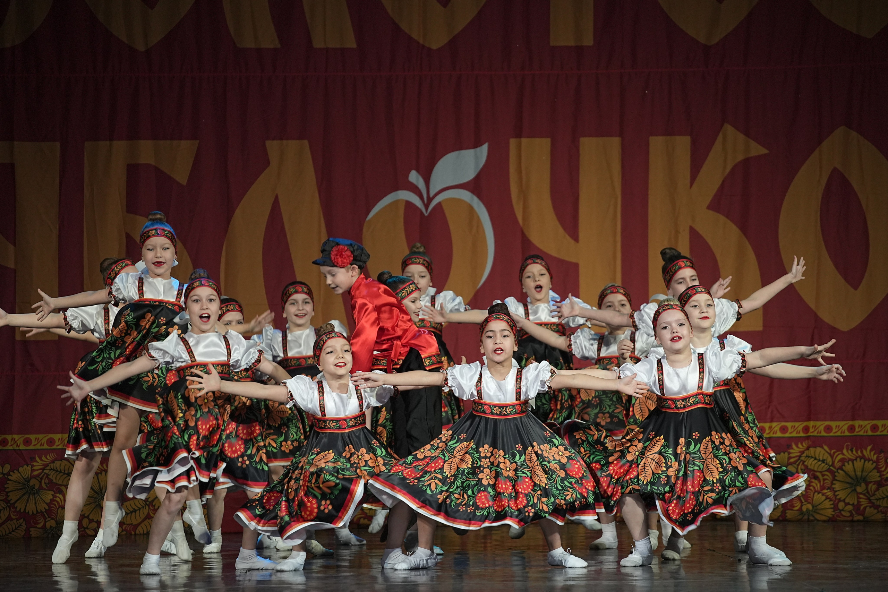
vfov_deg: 8.4
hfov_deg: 12.6
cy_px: 296
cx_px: 444
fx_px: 4021
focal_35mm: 163
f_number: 4
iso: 2500
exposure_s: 1/400
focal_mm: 163
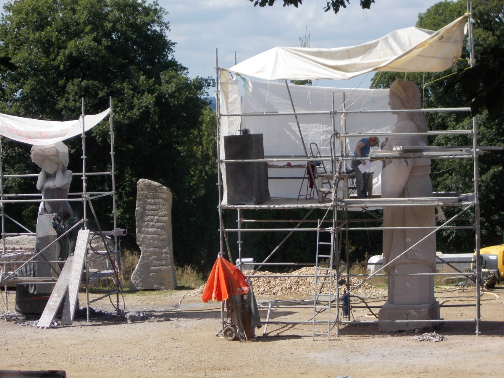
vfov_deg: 11.4
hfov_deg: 15.2
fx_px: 1893
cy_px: 189
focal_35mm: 130
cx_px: 252
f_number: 6.5
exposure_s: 1/250
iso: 80
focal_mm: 23
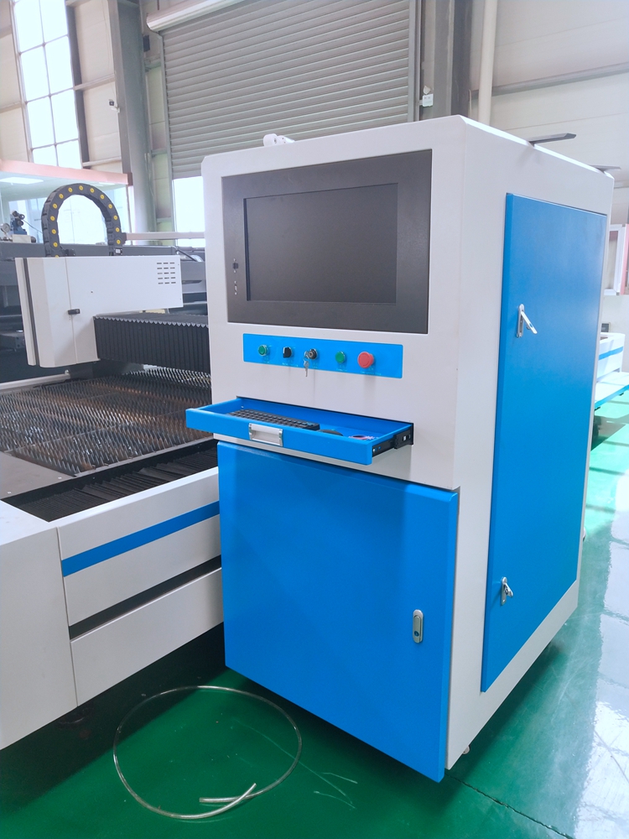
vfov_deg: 60.0
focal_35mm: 30
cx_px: 314
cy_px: 420
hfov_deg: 46.8
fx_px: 727
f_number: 1.8
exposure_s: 1/50
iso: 138
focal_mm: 3.95
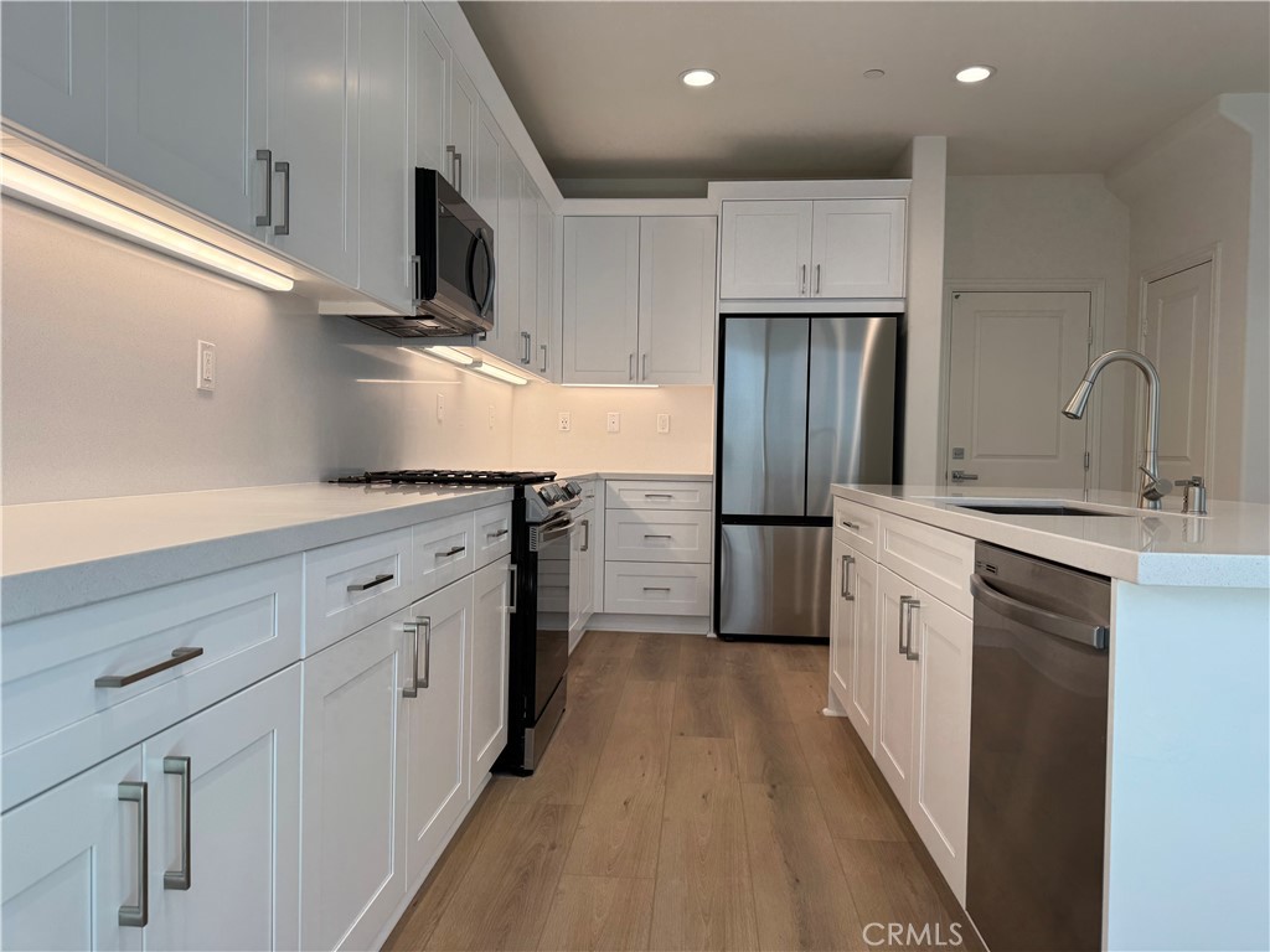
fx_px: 881
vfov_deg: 56.8
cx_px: 635
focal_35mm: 24
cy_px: 476
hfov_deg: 71.6
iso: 64
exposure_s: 1/222
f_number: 1.78
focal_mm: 6.86
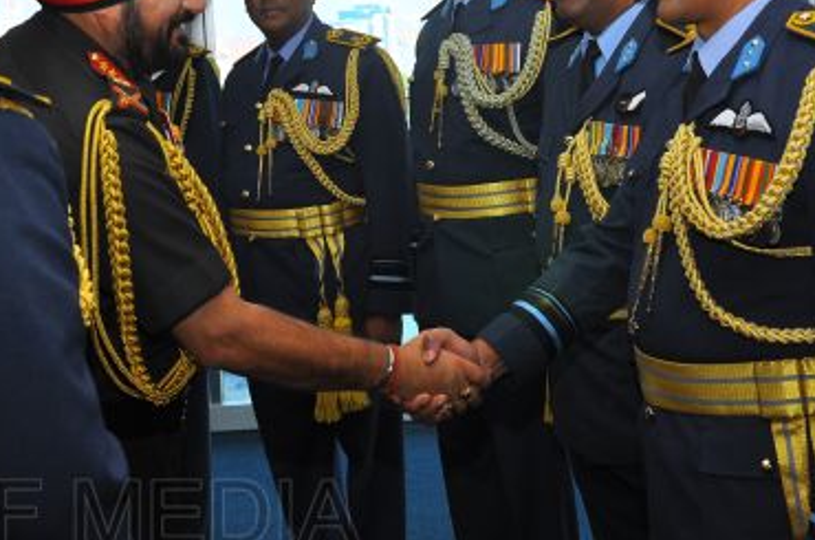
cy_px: 134
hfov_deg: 33.0
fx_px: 1374
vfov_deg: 22.0
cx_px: 460
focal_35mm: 61
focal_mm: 25
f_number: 6.3
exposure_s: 1/125
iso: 320
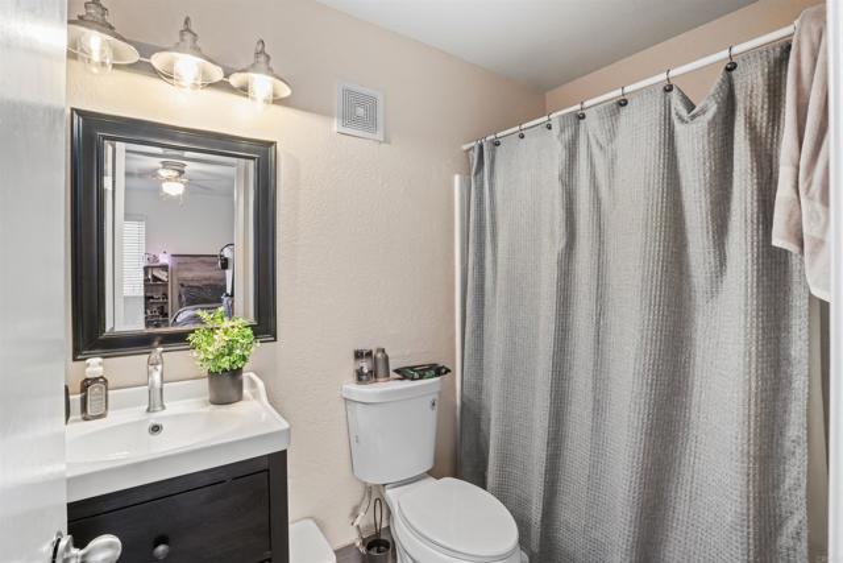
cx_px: 422
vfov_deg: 73.8
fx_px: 375
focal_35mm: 16
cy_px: 282
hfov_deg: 96.7
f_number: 11
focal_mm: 16
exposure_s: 1/15
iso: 800
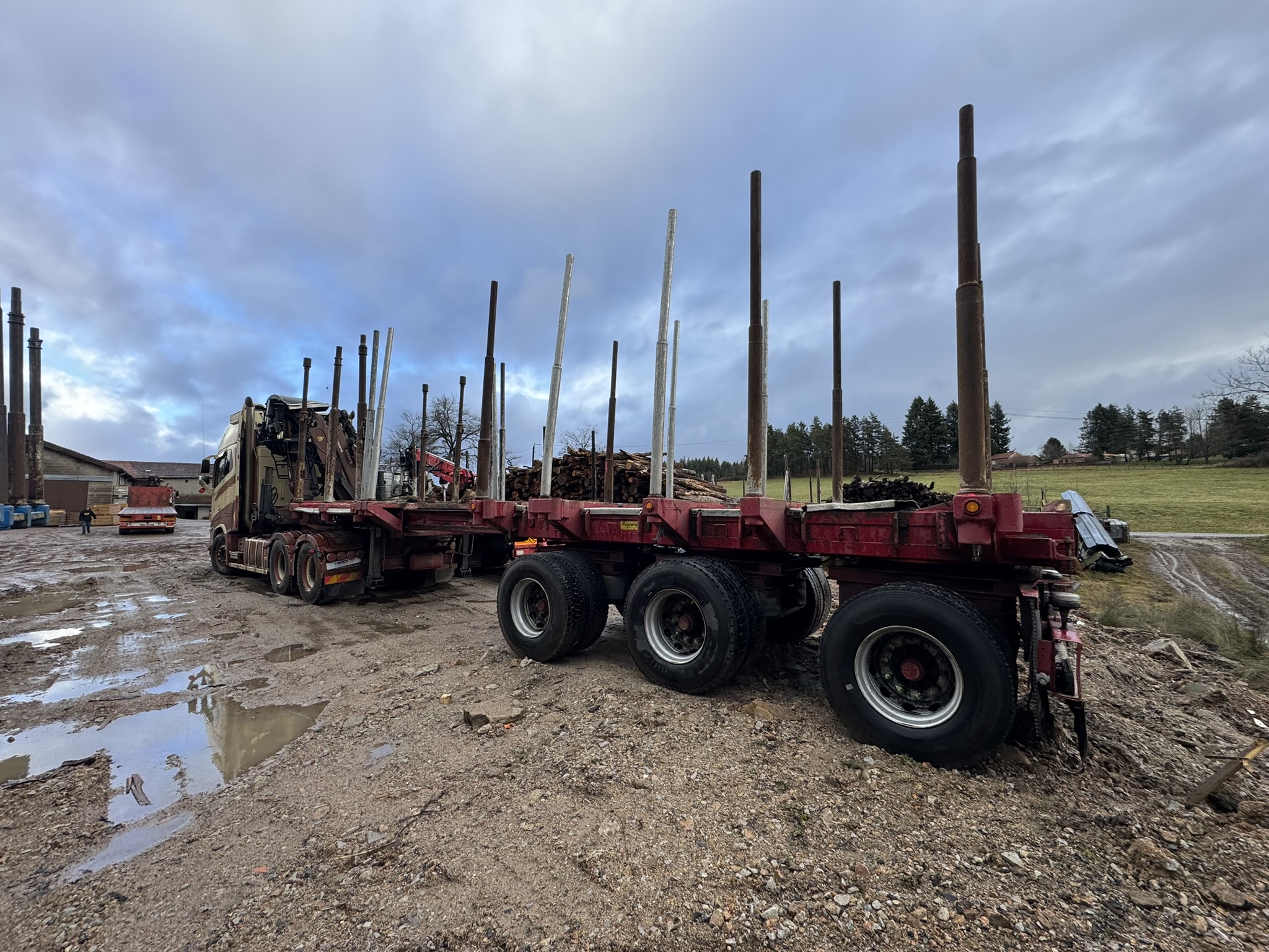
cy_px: 476
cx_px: 634
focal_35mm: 14
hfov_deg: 102.1
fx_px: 513
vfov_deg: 85.7
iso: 40
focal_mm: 2.22
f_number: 2.2
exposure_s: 1/343
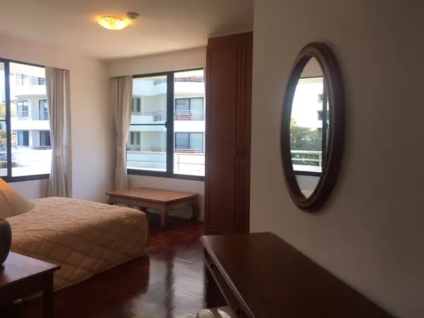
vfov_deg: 48.2
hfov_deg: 61.7
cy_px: 159
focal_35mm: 29
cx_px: 212
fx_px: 355
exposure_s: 1/107
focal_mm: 4.15
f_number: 2.2
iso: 25
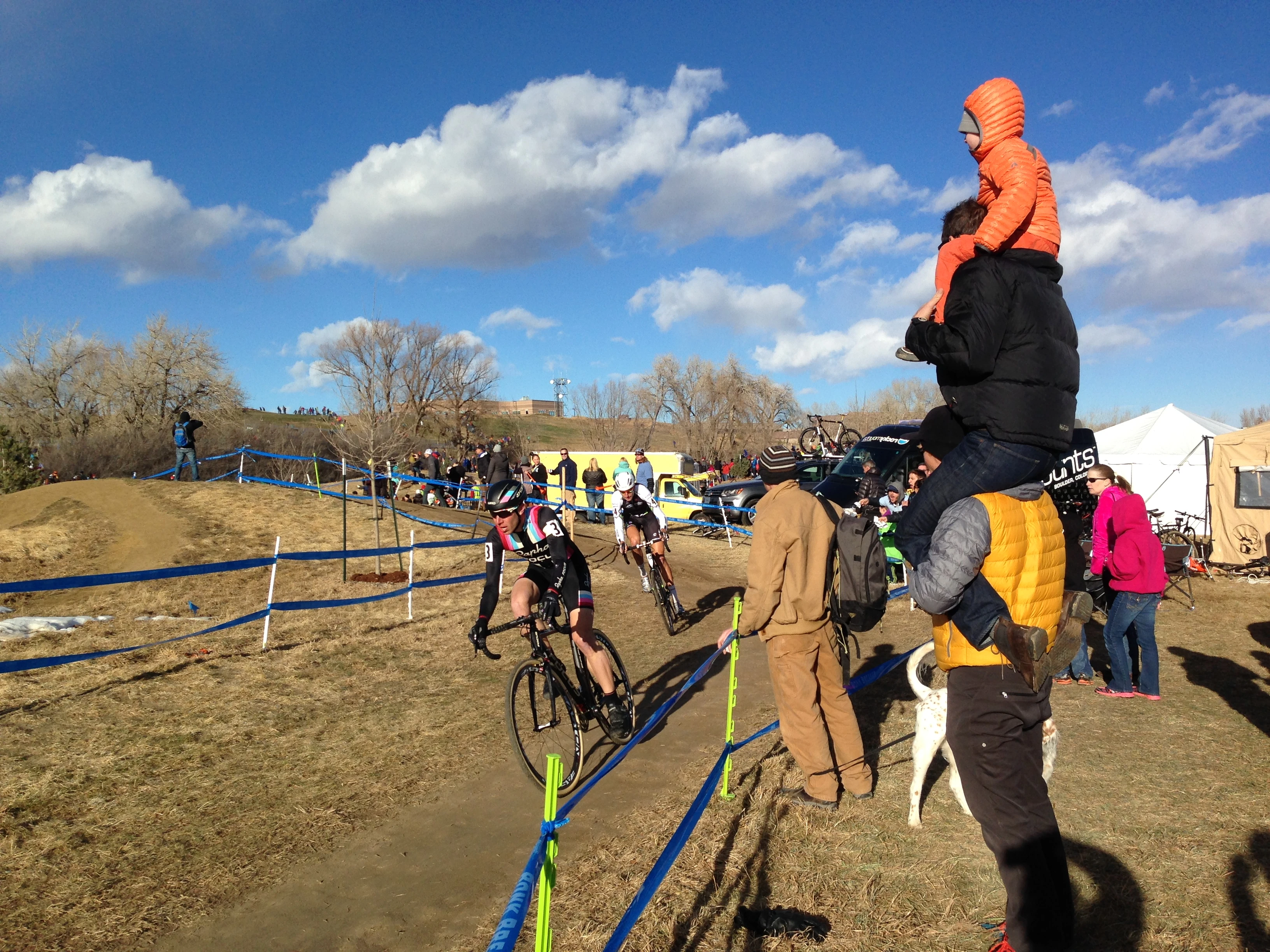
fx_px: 1211
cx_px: 635
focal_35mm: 33
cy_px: 476
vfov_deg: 42.9
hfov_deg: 55.4
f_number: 2.4
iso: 50
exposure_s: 1/2169
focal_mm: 4.12
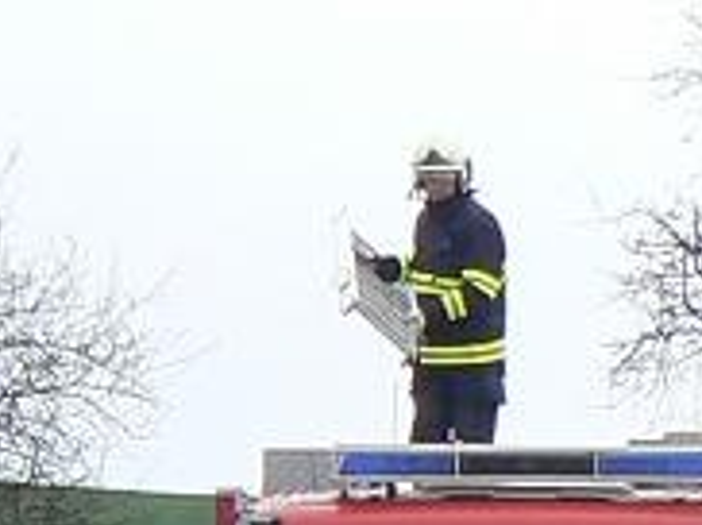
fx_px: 5651
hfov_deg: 7.0
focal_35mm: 279
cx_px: -278
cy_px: 1594
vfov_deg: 5.0
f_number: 4
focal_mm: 6
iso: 80
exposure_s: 1/100
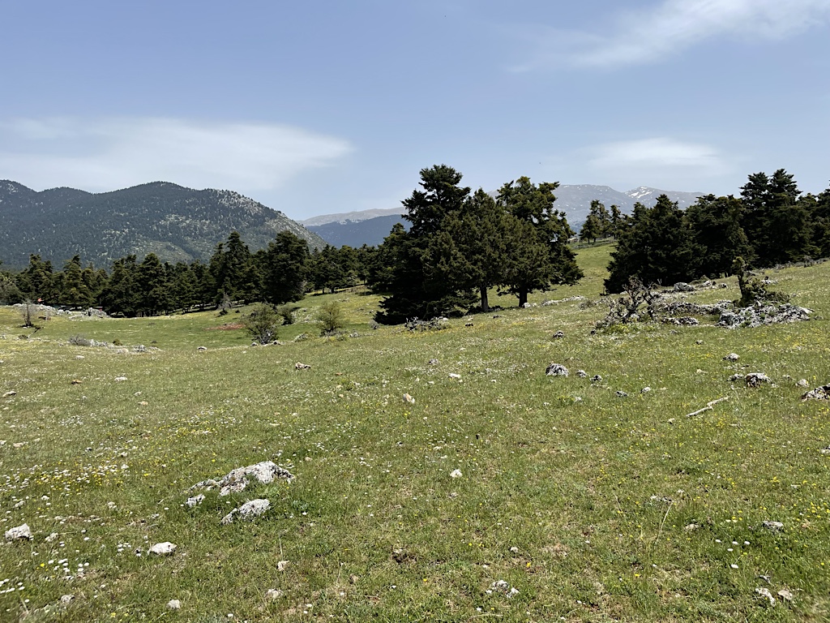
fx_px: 623
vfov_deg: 53.1
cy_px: 312
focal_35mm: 26
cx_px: 415
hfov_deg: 67.3
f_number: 1.6
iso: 32
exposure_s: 1/4000
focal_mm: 4.2
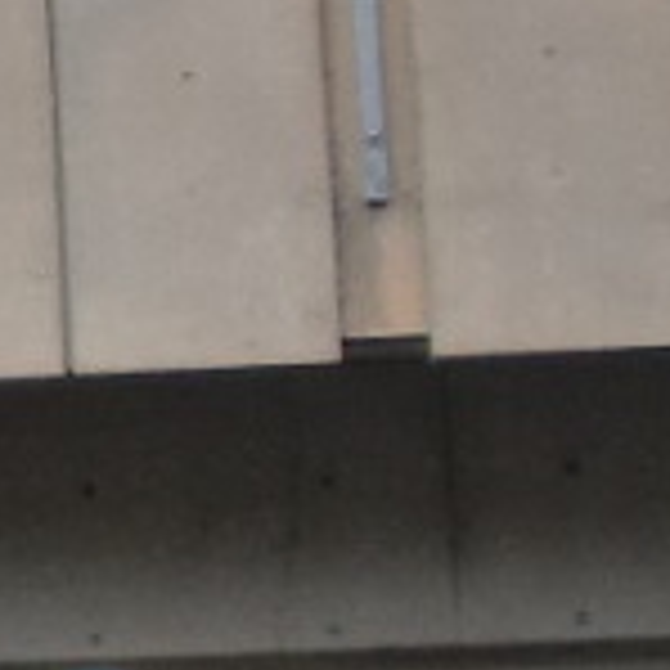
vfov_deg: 7.9
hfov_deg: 7.0
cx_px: -1401
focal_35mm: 221
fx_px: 4839
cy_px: 364
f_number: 2.6
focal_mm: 4.65
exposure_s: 1/200
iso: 64
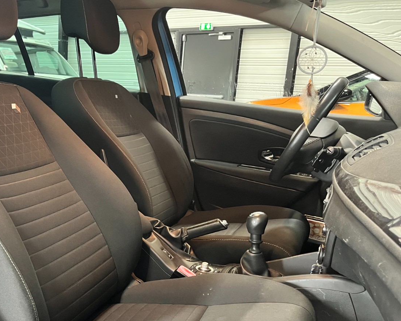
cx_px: 113
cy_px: 196
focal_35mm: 37
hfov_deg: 47.7
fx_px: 439
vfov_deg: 39.9
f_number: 1.6
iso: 500
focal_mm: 5.1
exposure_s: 1/25
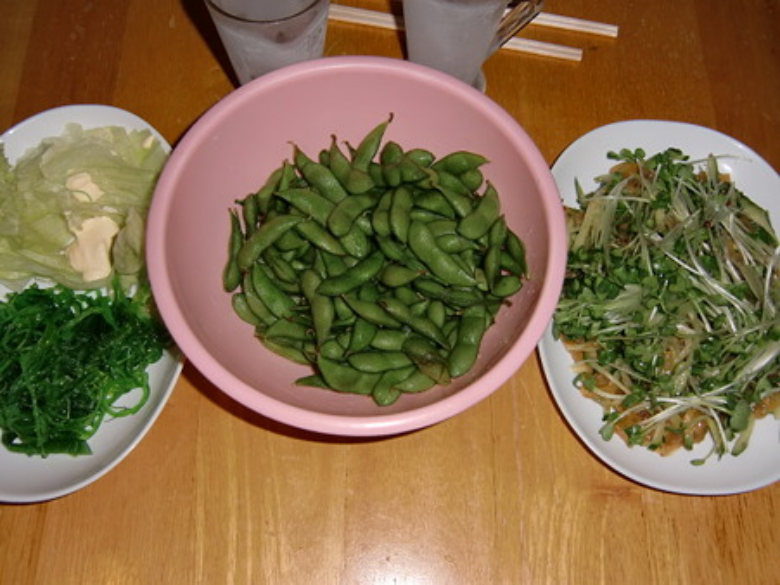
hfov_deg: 54.0
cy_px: 292
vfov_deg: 41.8
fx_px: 766
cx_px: 390
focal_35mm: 34
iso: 64
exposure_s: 1/15
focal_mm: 6.1
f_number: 3.6
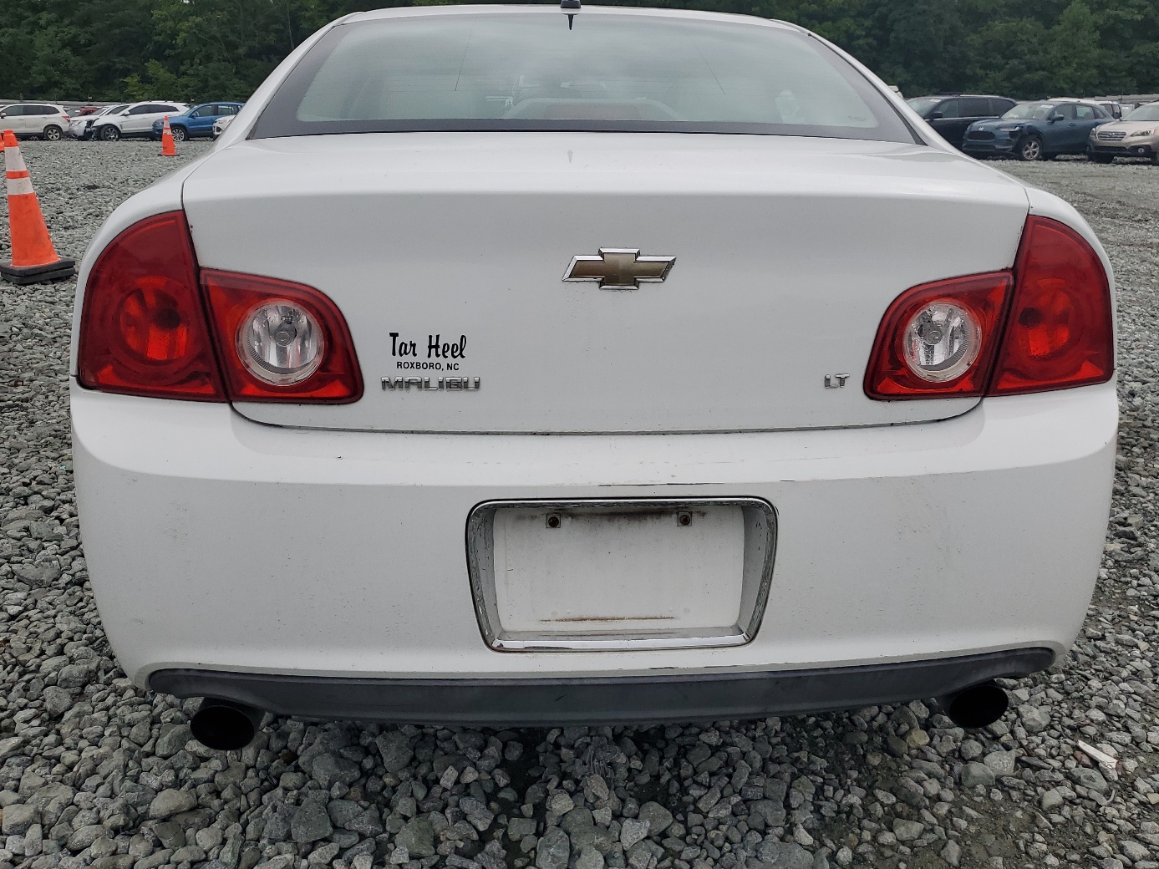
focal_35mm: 30
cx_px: 587
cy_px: 379
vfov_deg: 46.7
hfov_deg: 60.0
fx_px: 1004
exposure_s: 1/3333
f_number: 1.5
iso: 50
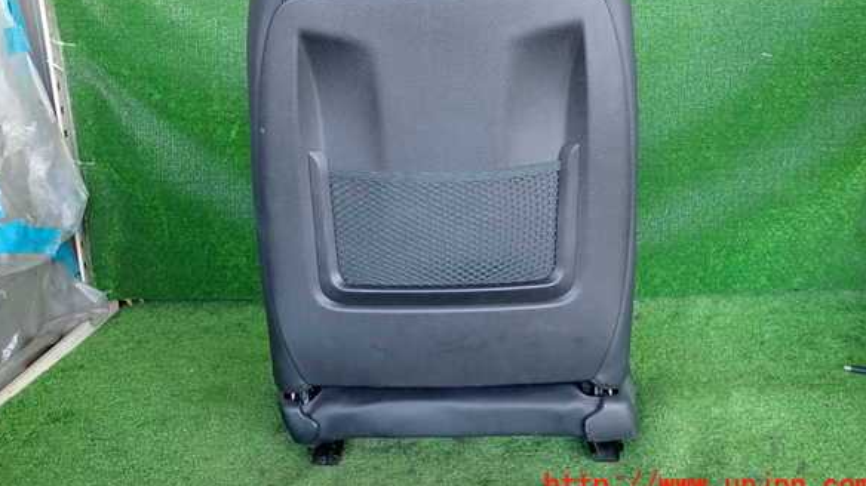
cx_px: 434
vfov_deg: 41.0
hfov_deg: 67.9
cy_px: 172
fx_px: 643
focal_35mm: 28
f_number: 2
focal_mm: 4.5
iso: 200
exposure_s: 1/50
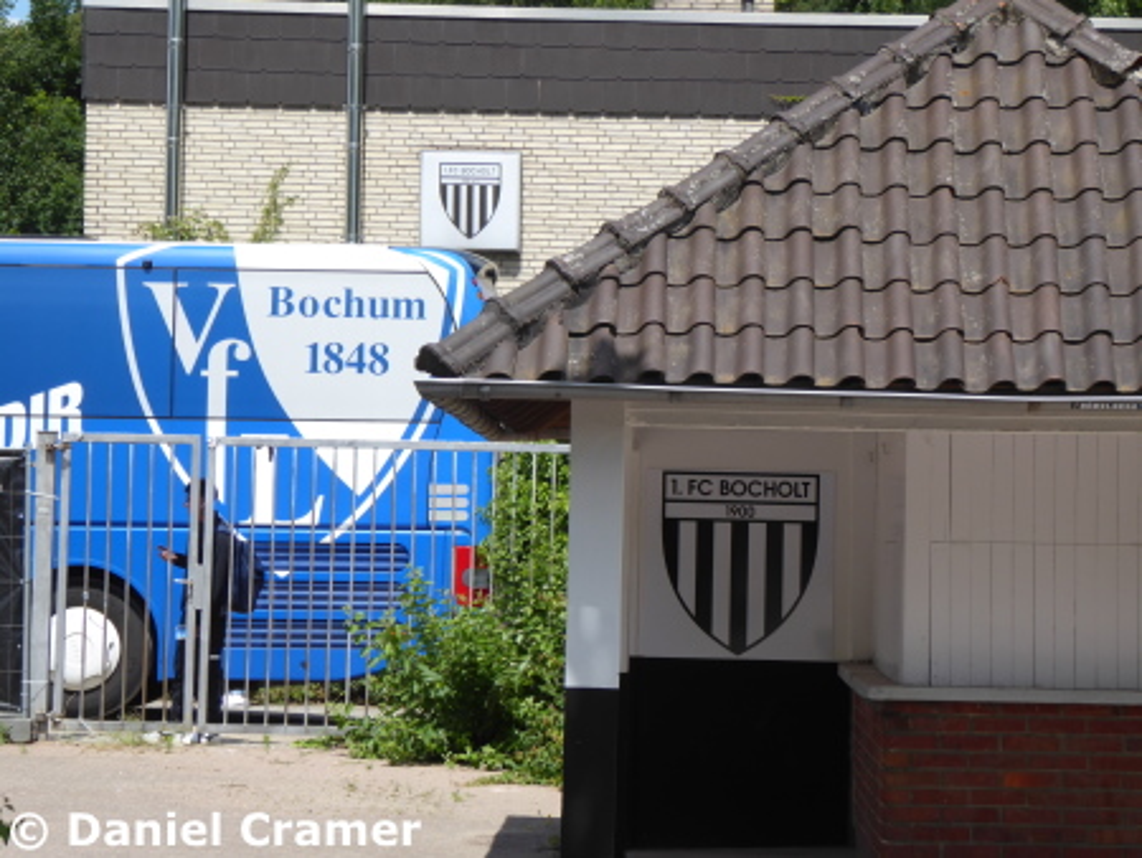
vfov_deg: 11.0
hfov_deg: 14.6
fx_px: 4456
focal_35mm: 135
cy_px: 429
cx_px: 571
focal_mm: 24.2
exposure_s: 1/320
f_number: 5.3
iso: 80
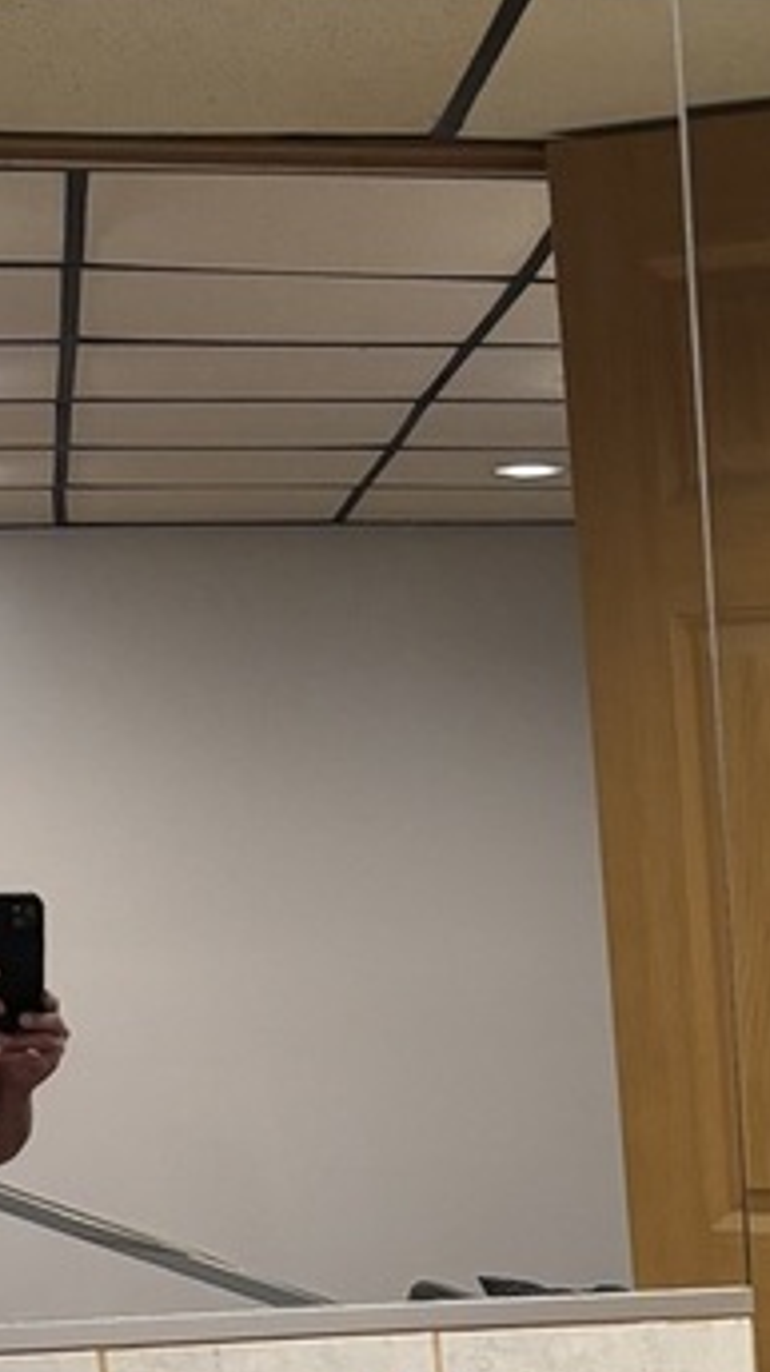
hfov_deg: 12.9
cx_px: 1133
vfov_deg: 20.2
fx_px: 3237
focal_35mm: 89
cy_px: 2118
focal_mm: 5.96
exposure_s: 1/60
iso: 160
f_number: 1.6
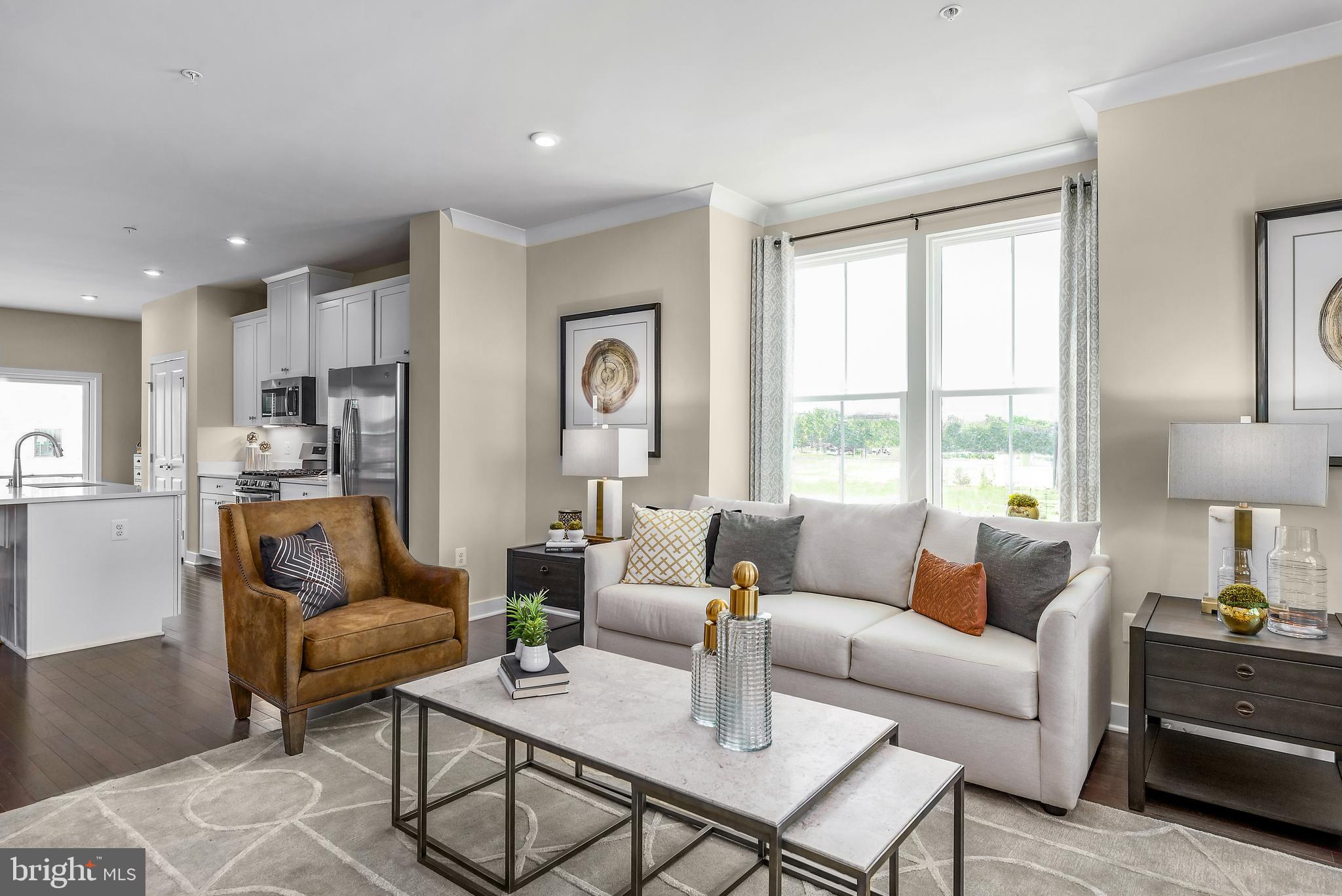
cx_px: 671
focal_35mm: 19
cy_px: 448
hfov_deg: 86.9
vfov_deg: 64.6
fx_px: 708
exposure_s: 1/25
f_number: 8
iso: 320
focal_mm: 19
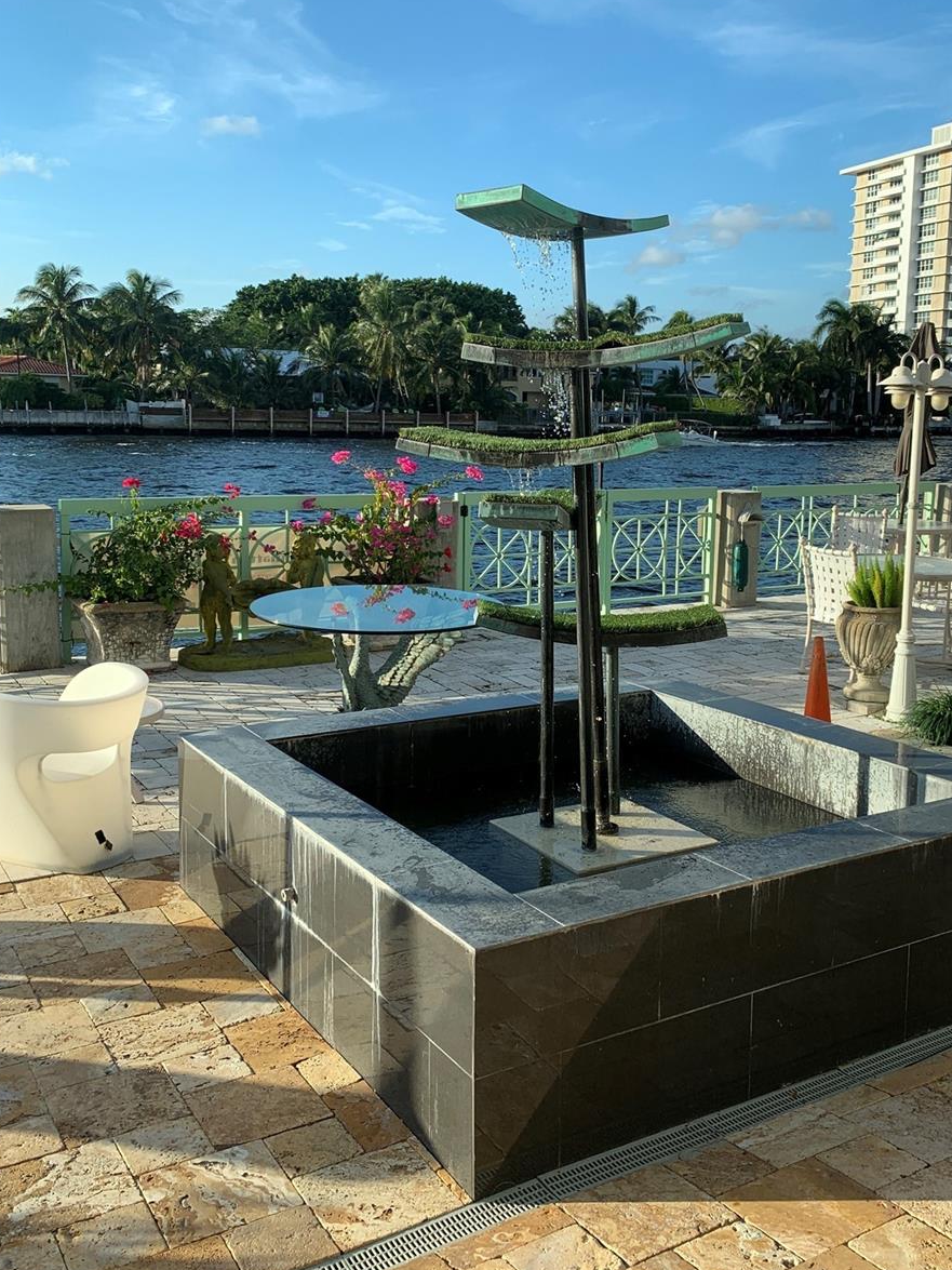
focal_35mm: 34
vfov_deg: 53.9
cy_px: 590
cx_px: 589
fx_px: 1247
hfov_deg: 41.5
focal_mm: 4.25
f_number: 1.8
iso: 25
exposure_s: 1/1368
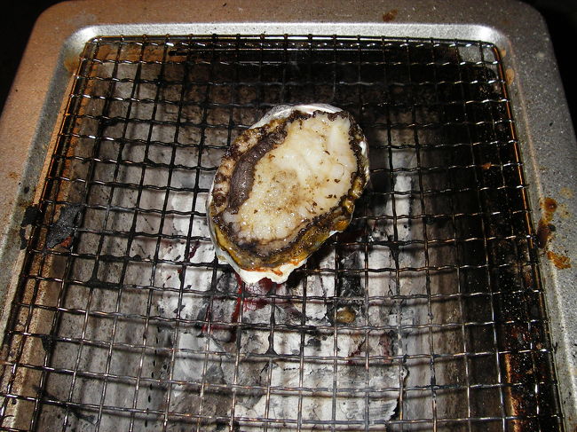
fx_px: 633
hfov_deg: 49.0
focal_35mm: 38
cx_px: 288
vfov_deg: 37.7
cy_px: 216
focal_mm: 6.3
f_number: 3.3
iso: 100
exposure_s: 1/30
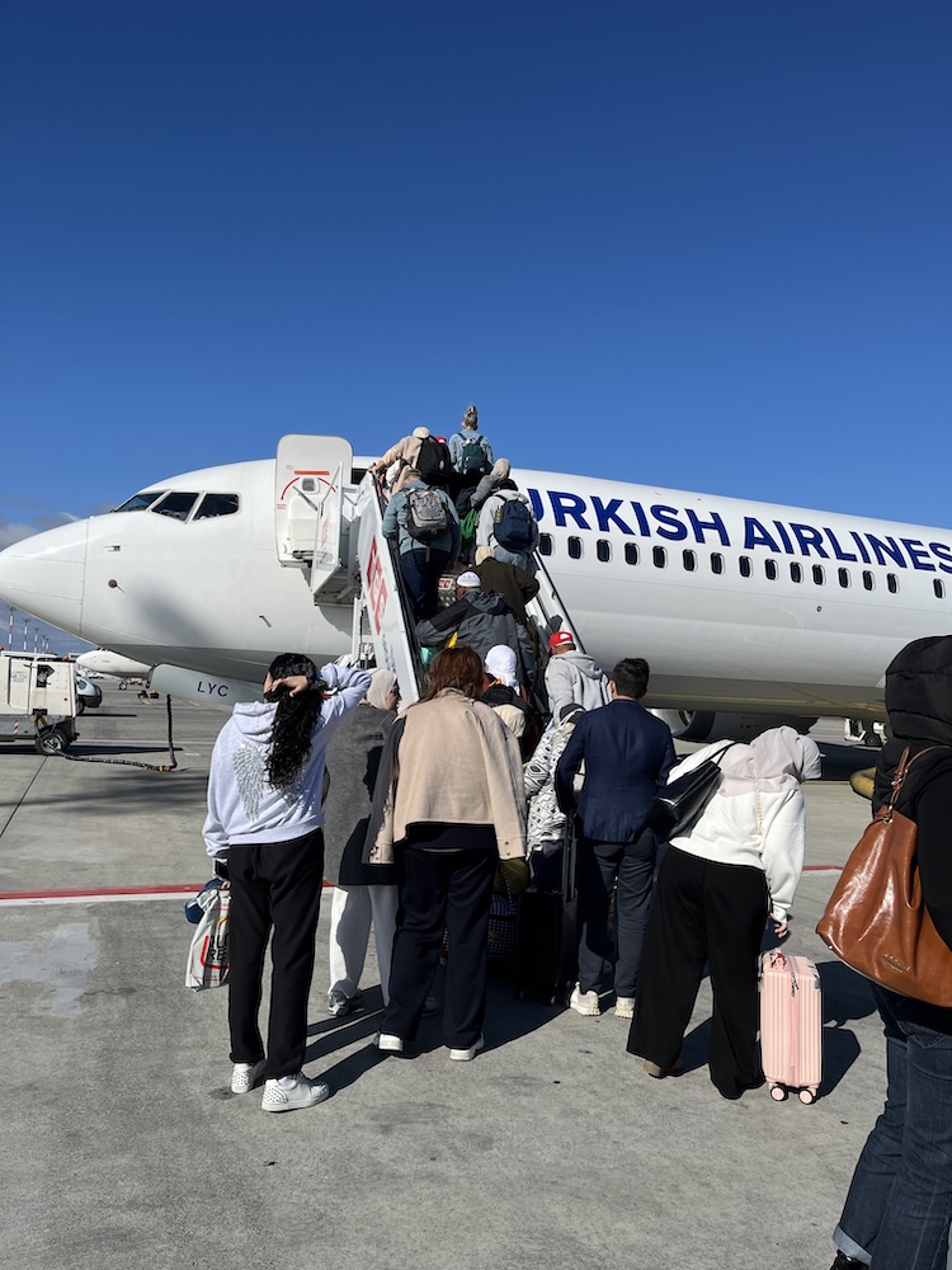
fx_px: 953
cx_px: 476
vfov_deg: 67.3
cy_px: 635
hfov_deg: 53.1
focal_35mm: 26
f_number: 1.6
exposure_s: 1/6494
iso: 50
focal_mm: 5.1
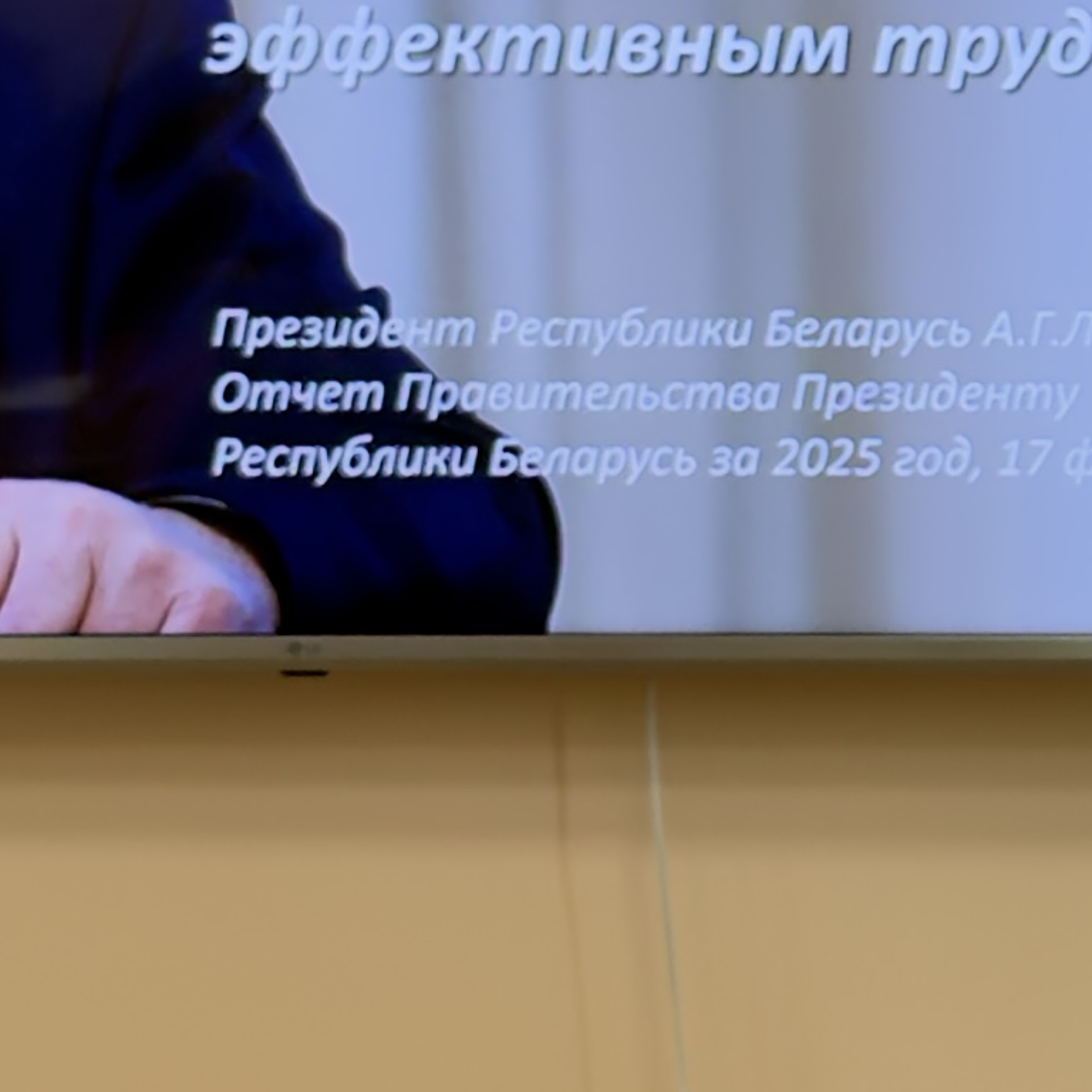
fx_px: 8030
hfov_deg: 7.7
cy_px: -109
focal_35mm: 225
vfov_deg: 7.7
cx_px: 1135
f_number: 1.78
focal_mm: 6.76
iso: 80
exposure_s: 1/100
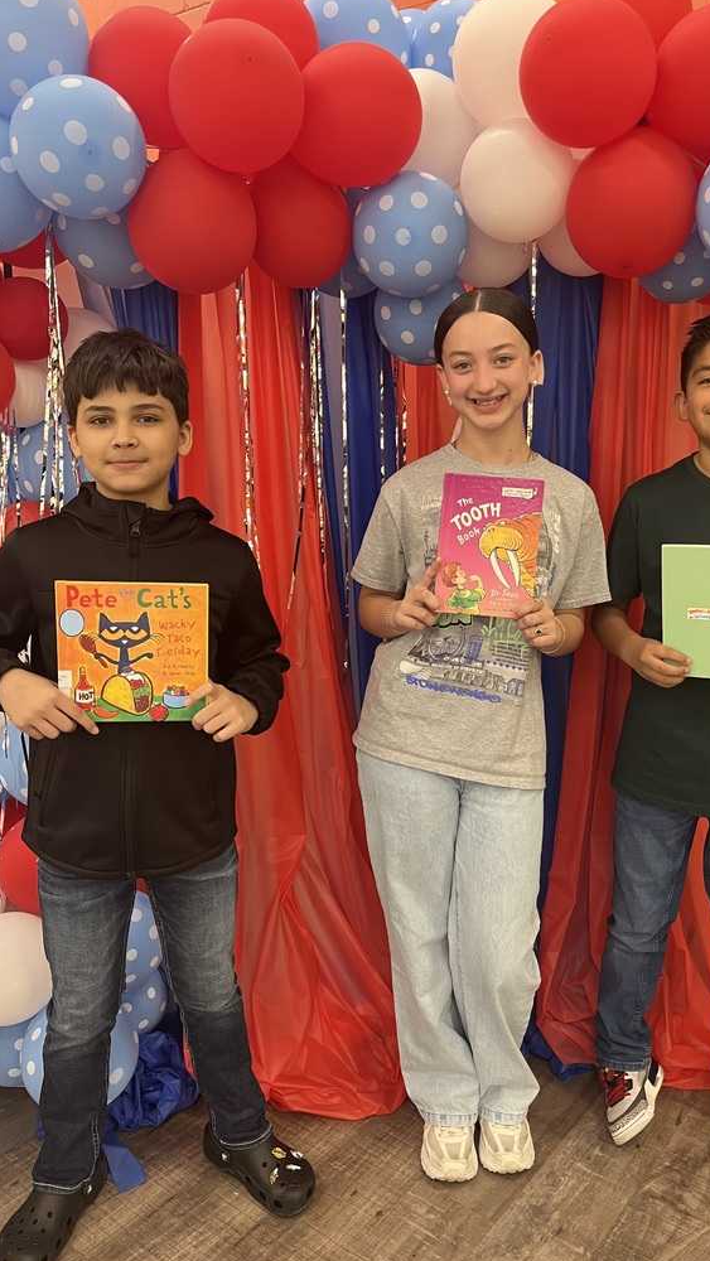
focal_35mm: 29
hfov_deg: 40.1
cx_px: 421
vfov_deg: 66.1
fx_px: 970
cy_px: 629
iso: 125
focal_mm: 5.1
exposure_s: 1/75
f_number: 1.6
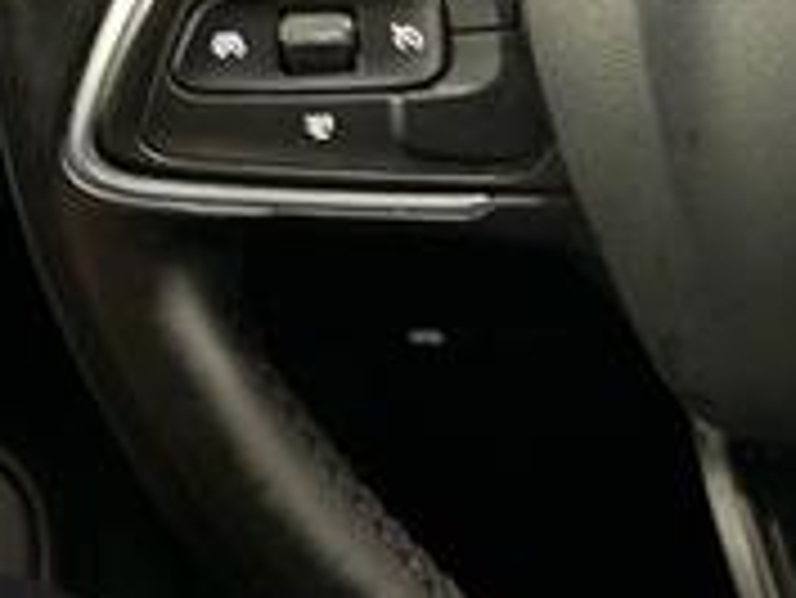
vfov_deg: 19.2
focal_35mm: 74
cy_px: -45
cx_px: 872
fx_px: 1703
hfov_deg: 24.6
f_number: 1.5
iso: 1000
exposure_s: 1/17
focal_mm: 5.7
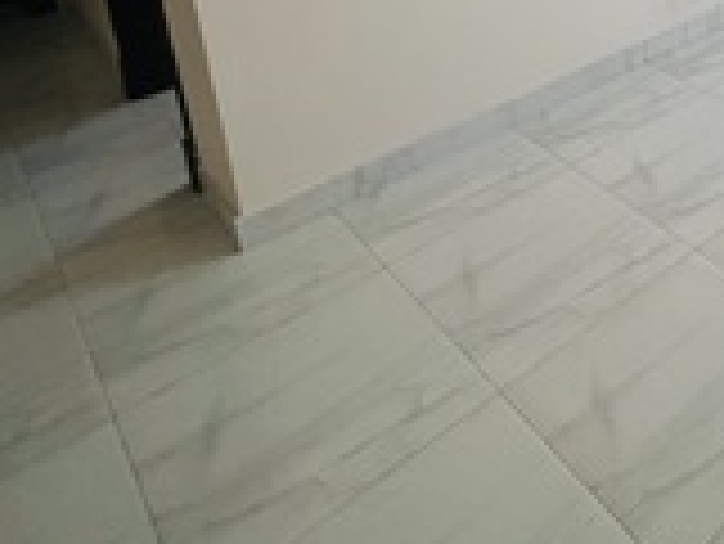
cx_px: 771
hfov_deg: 41.4
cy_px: -142
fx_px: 774
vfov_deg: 31.2
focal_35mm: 37
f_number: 1.8
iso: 250
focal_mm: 1.57
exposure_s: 1/98
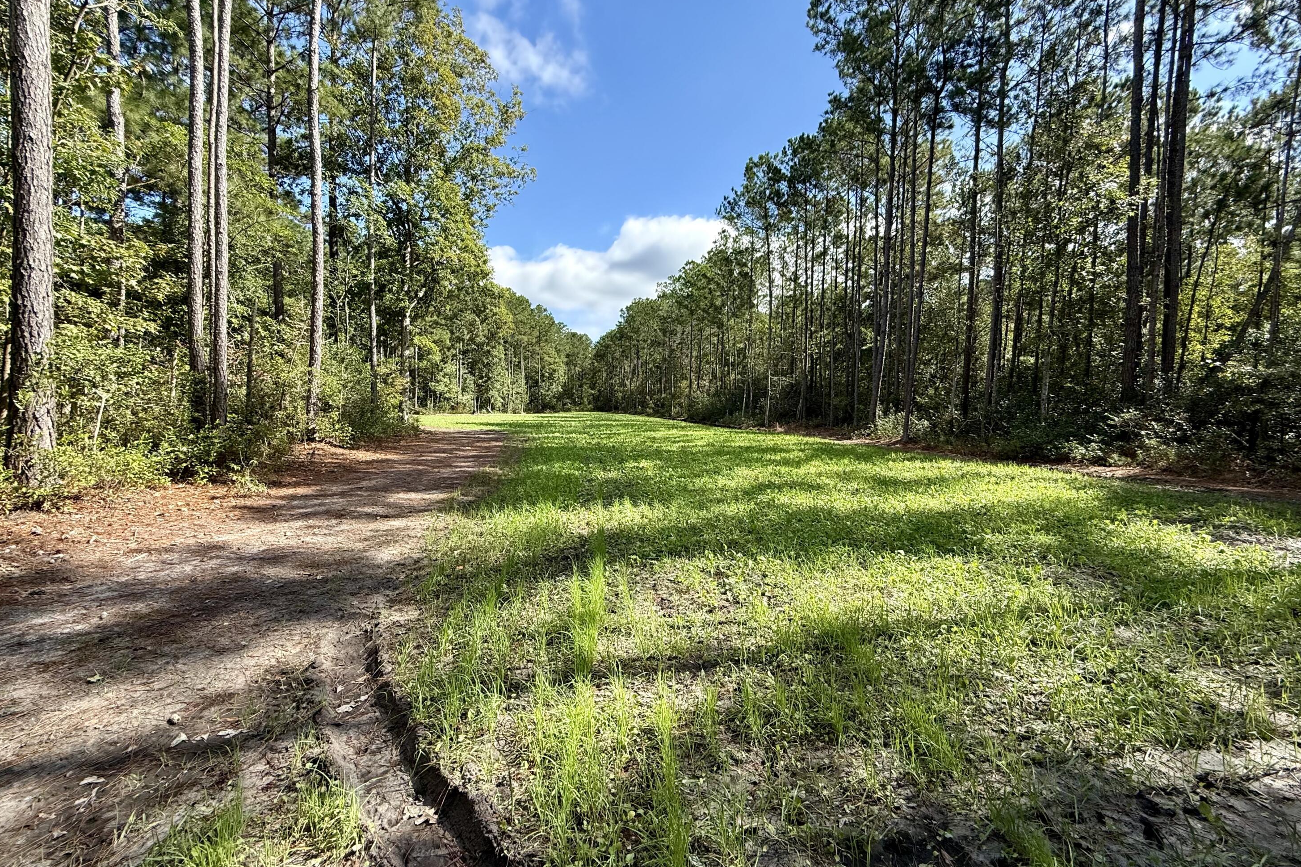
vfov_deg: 77.3
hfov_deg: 100.4
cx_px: 658
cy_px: 427
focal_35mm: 15
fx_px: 542
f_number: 2.2
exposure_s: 1/901
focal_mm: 2.22
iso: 64
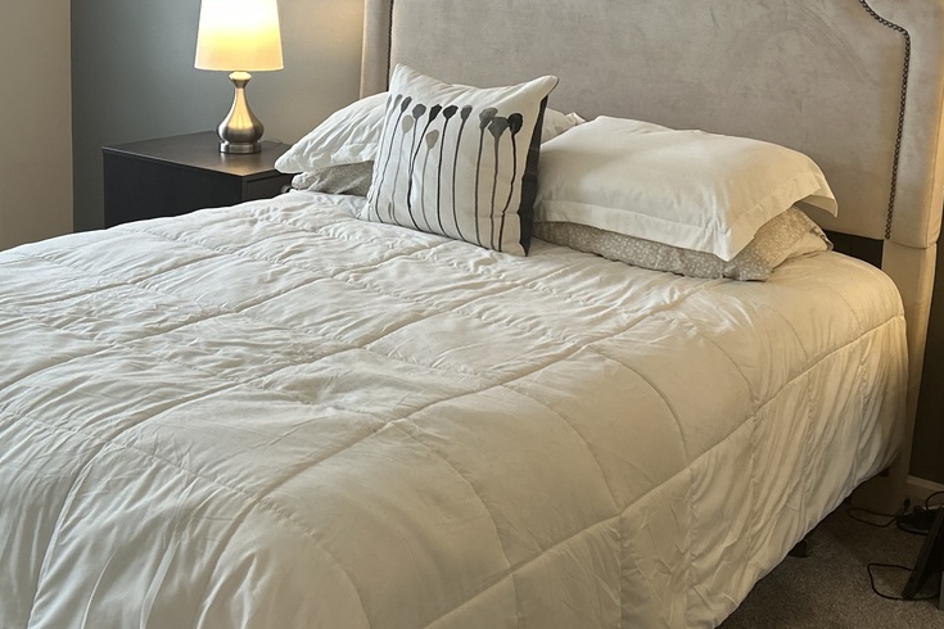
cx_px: 396
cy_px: 173
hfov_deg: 37.4
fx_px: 1390
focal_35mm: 53
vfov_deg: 25.3
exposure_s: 1/60
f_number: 1.5
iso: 250
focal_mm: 5.7
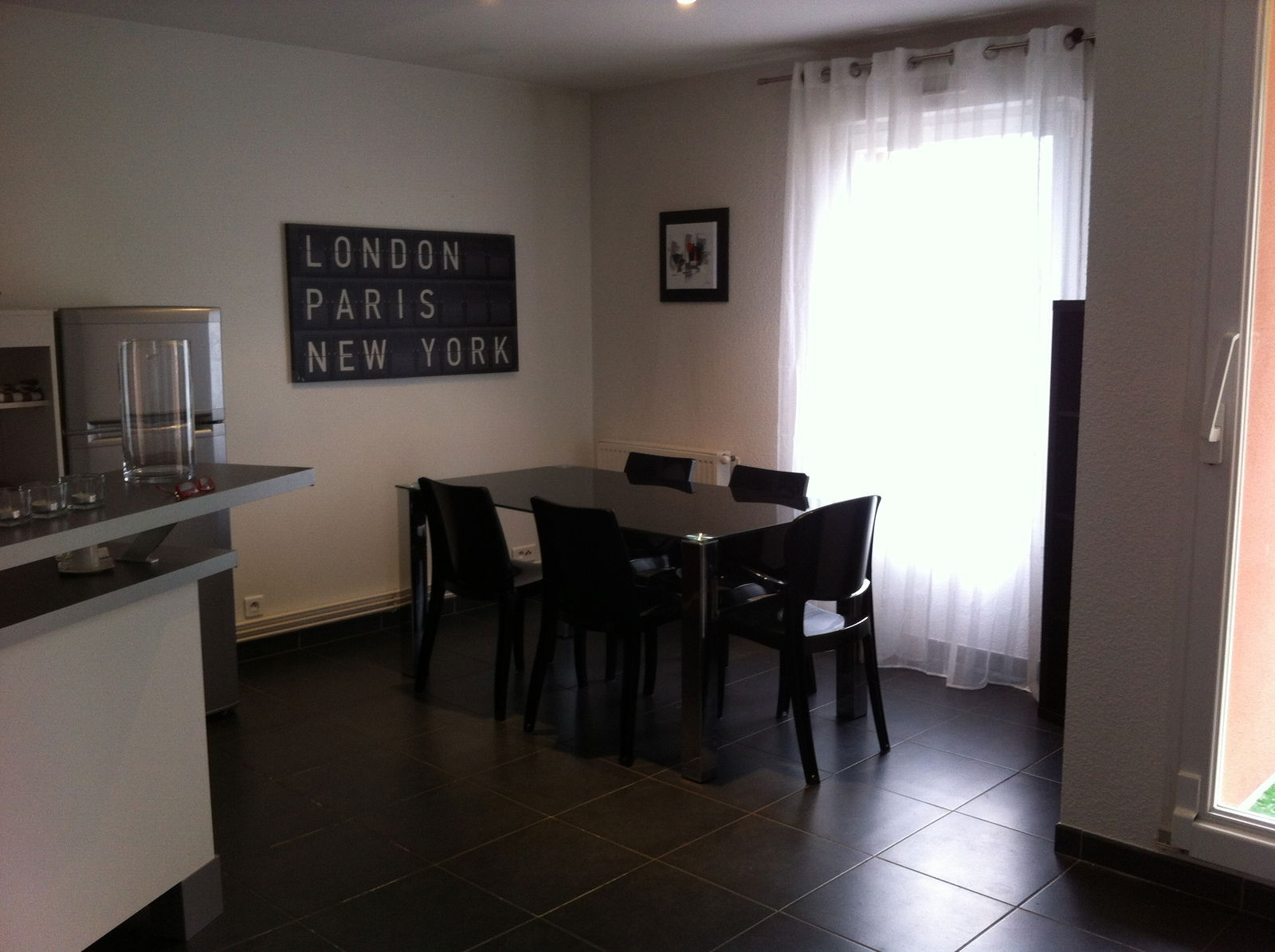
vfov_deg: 40.6
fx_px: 1287
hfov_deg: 52.7
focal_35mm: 35
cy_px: 476
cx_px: 638
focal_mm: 3.85
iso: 100
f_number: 2.8
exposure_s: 1/15
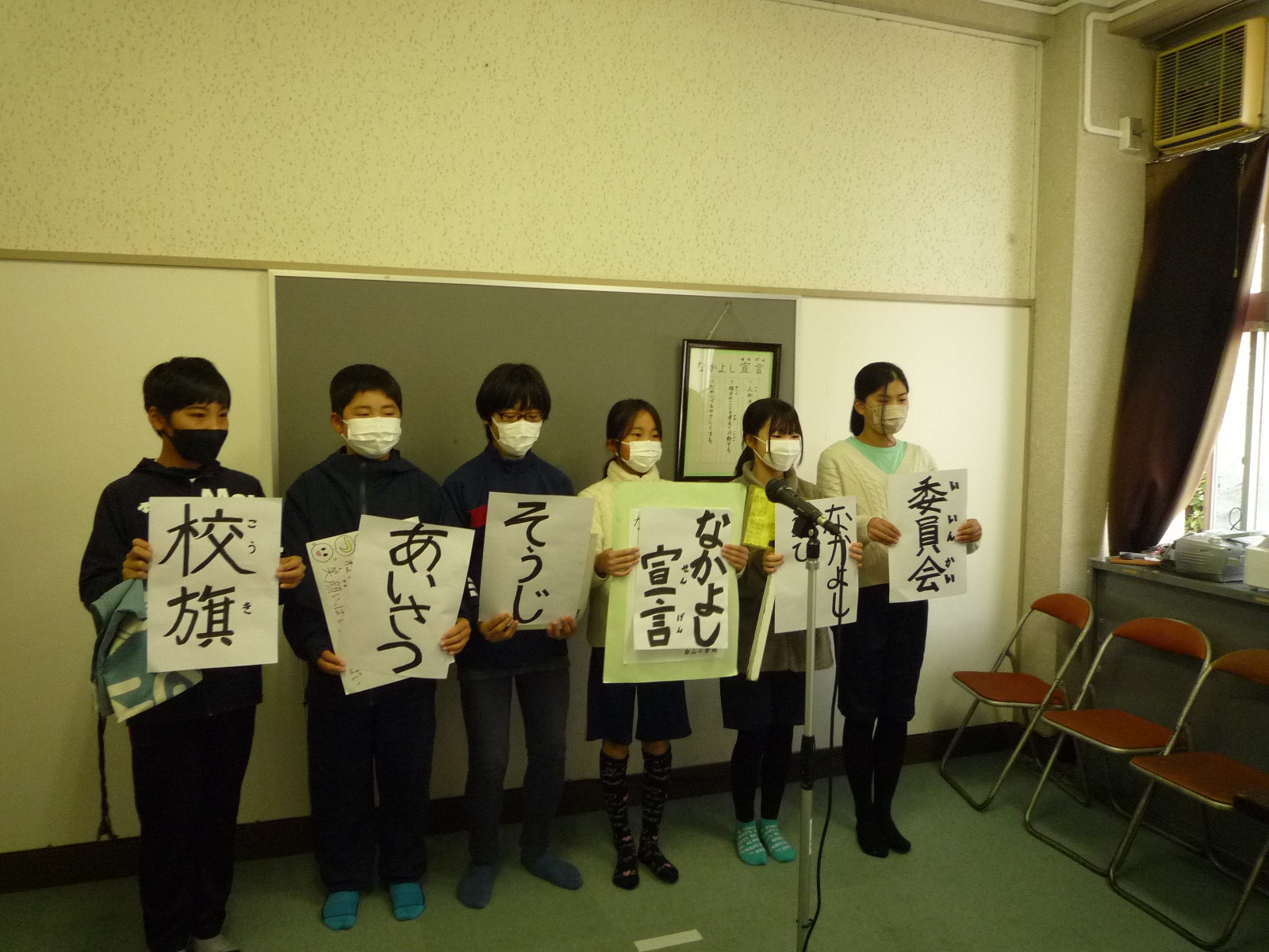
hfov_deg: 69.4
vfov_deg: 54.9
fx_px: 916
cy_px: 476
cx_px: 634
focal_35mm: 25
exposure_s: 1/30
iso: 320
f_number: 2.8
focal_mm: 4.4
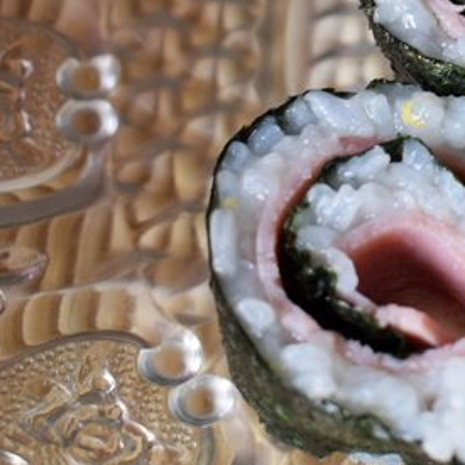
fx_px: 2091
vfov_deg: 12.5
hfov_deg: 12.2
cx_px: 649
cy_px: -3
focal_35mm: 138
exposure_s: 1/80
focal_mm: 29
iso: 400
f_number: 4.5
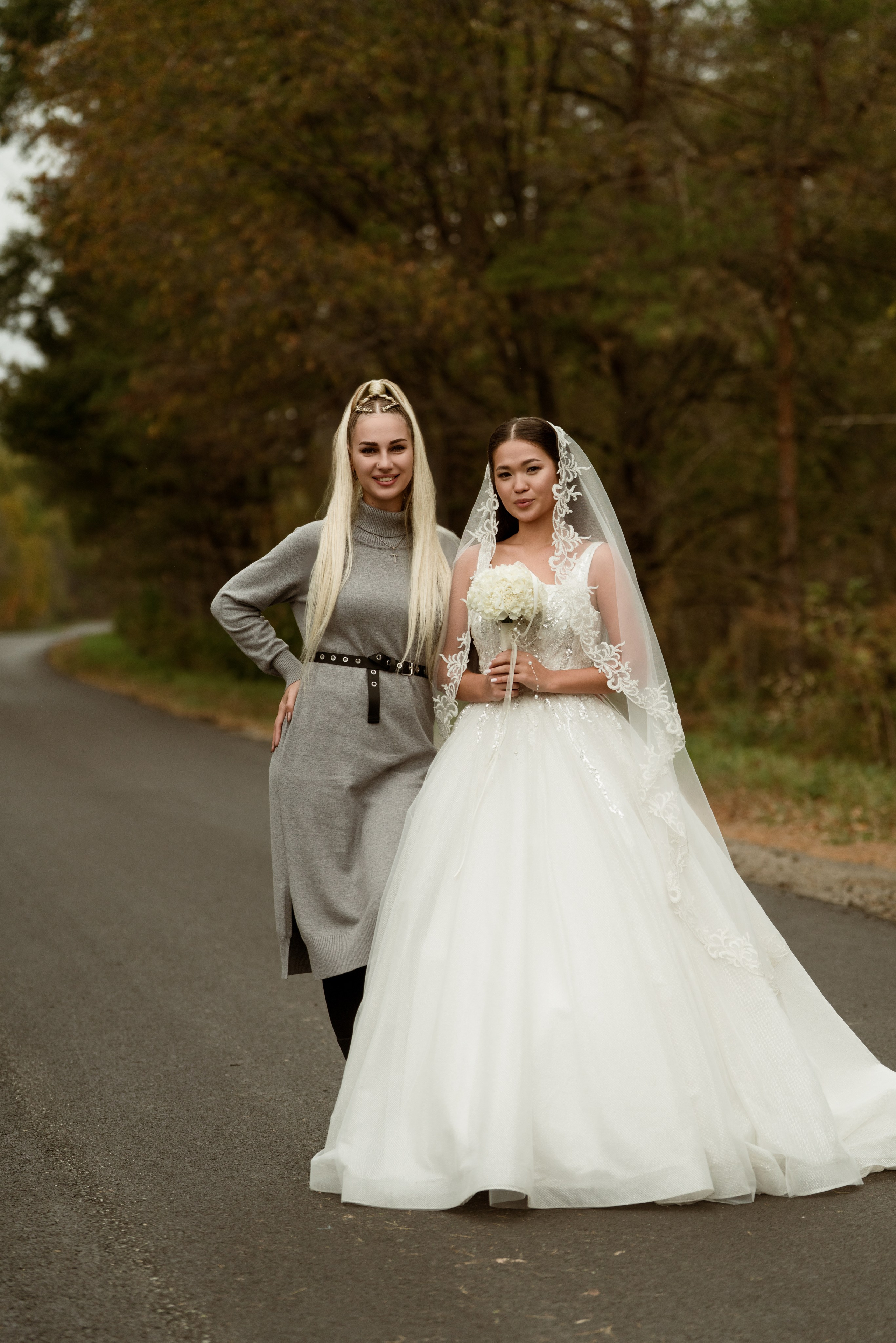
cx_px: 448
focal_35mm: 92
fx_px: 3434
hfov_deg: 14.9
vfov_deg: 22.1
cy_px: 672
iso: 640
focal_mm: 92
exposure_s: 1/2000
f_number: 2.8
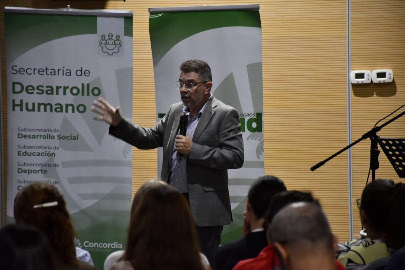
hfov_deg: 9.8
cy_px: 135
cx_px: 202
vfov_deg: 6.5
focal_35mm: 210
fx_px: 2362
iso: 5000
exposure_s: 1/100
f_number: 5.6
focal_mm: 140
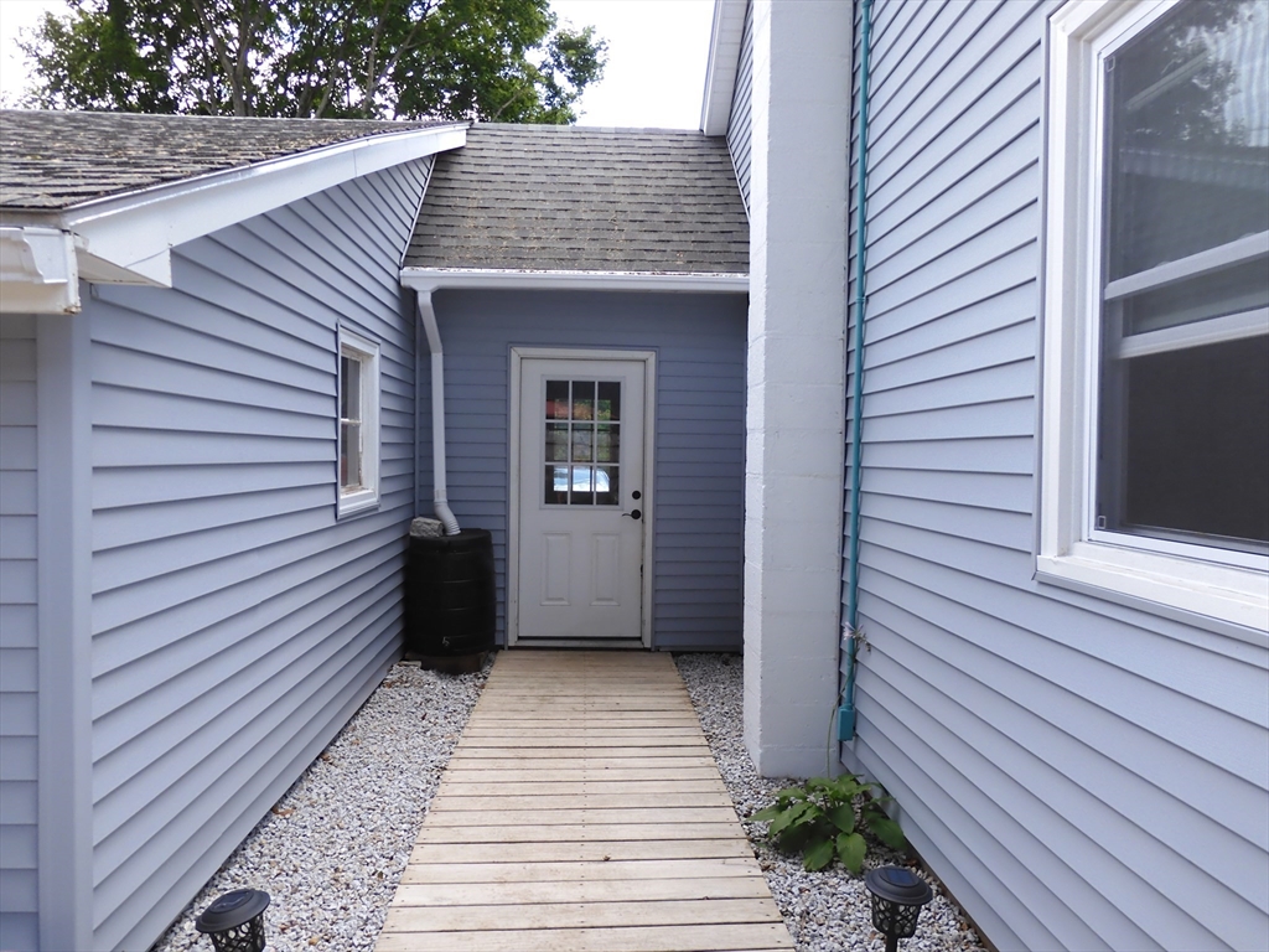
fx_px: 880
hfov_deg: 71.6
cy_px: 476
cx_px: 634
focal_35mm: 24
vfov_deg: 56.8
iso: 100
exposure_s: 1/160
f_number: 3.4
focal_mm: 4.3
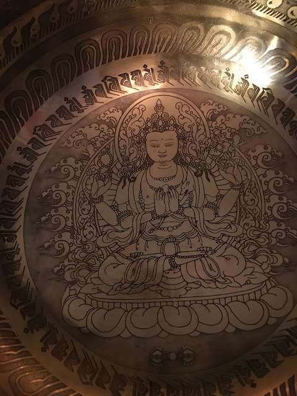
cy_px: 198
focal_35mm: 29
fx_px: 332
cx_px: 148
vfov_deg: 61.7
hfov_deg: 48.2
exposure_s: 1/17
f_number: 2.2
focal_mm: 4.15
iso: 400
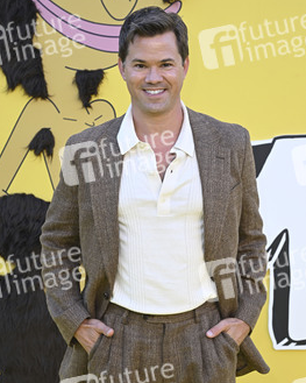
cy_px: 217
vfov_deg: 21.5
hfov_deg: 17.3
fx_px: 1008
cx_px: 152
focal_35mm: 89
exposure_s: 1/200
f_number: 7.1
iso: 640
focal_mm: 78
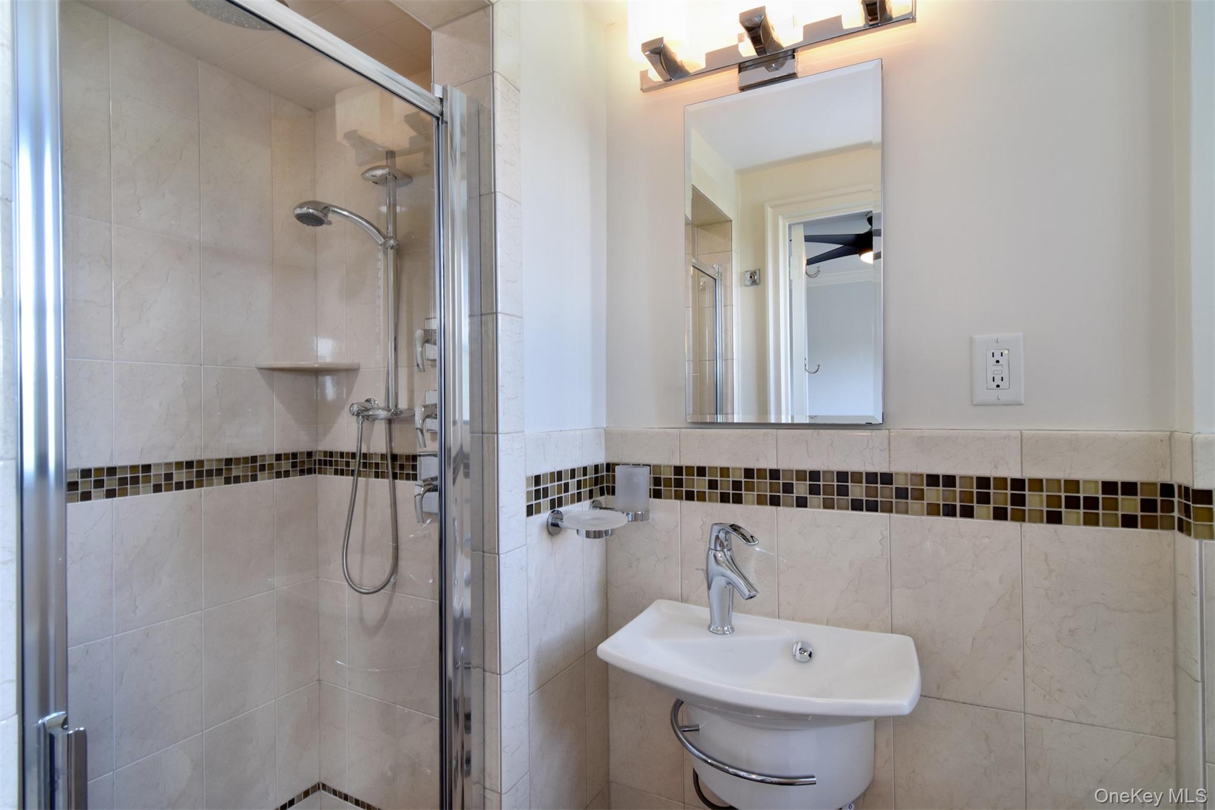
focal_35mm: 16
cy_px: 405
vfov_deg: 72.0
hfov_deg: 95.0
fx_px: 557
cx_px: 608
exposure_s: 1/20
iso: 640
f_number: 11
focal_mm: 11
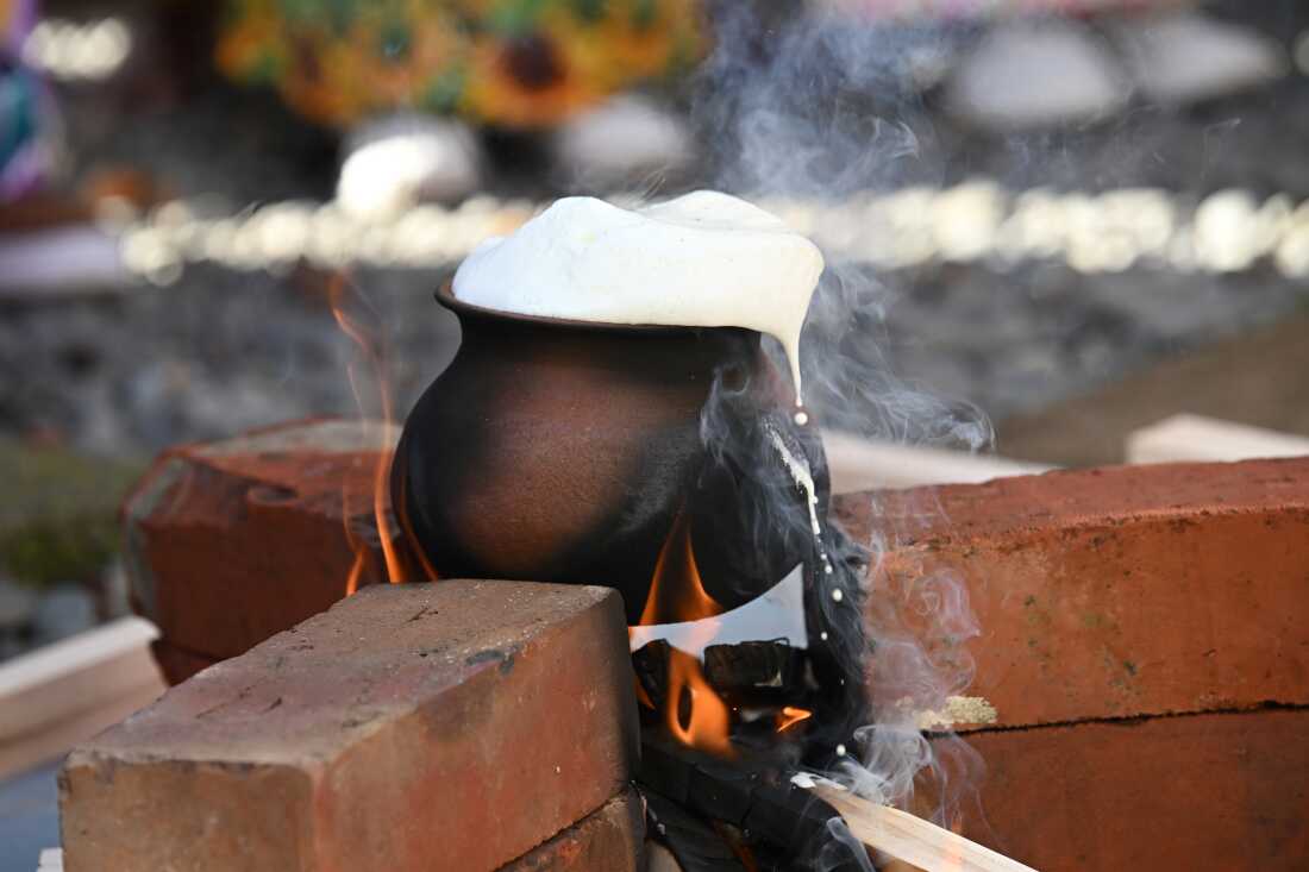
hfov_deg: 10.3
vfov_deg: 6.9
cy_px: 436
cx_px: 654
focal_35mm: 200
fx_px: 7271
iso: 640
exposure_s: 1/640
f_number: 4.5
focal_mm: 200
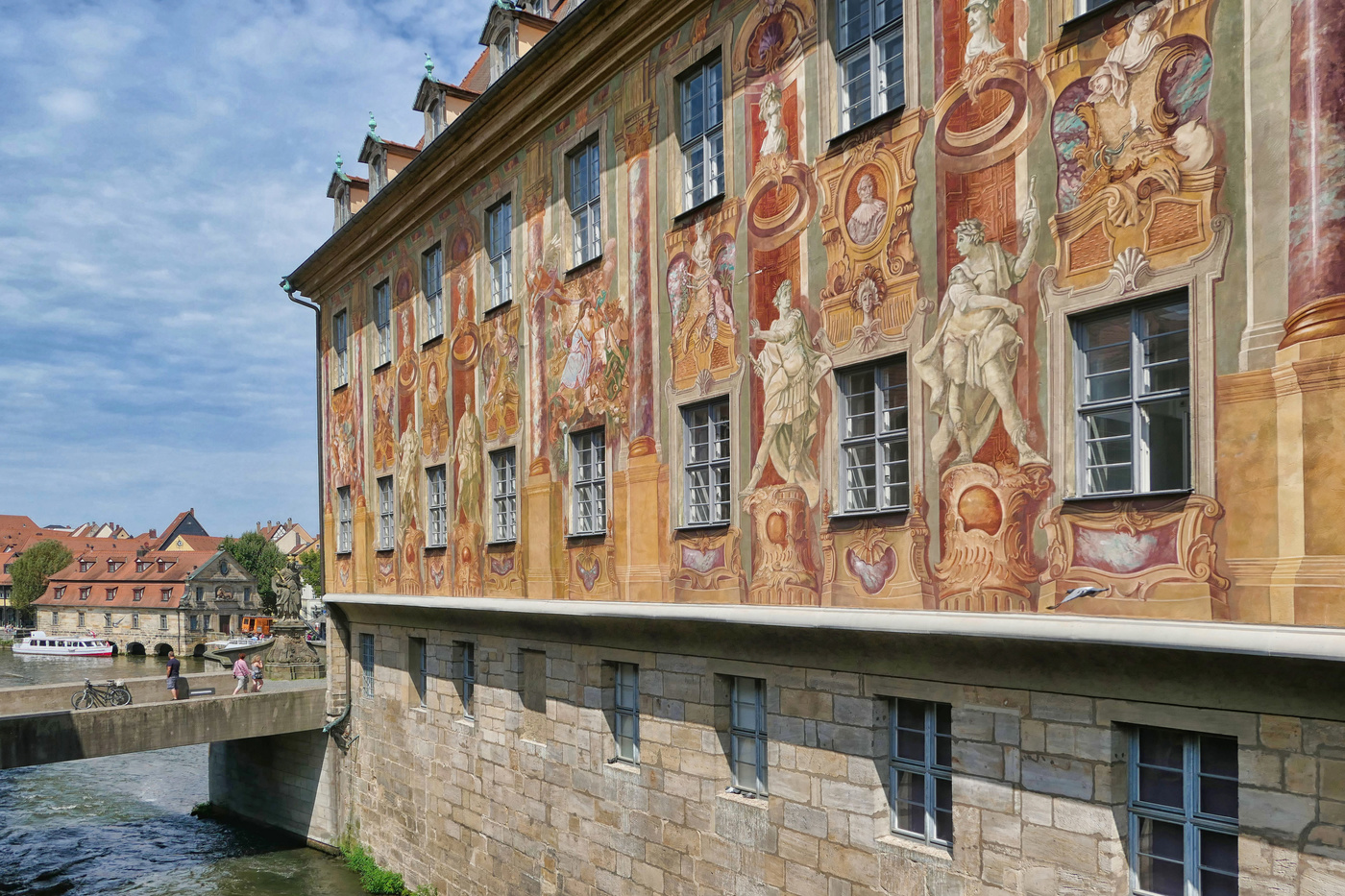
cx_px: 672
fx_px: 1083
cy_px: 448
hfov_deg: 63.7
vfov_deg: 45.0
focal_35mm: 29
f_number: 4
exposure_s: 1/2000
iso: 125
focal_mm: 10.5
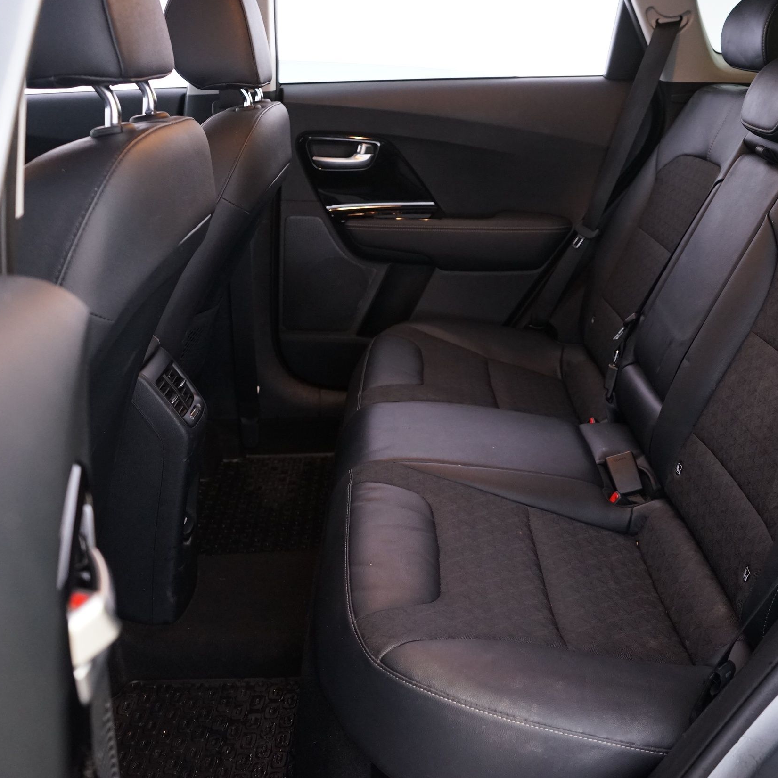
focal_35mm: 36
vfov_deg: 46.0
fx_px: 915
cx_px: 509
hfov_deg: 45.5
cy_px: 387
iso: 2500
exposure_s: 1/10
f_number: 5
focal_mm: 28
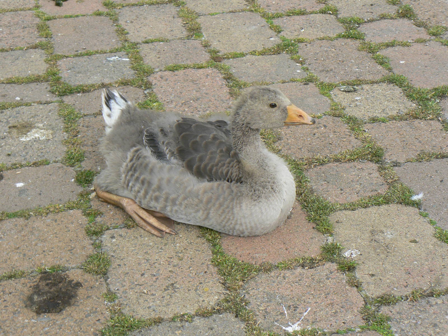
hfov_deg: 24.7
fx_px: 1022
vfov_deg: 18.7
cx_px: 224
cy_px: 168
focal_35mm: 79
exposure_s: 1/200
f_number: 5.6
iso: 80
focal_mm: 13.1
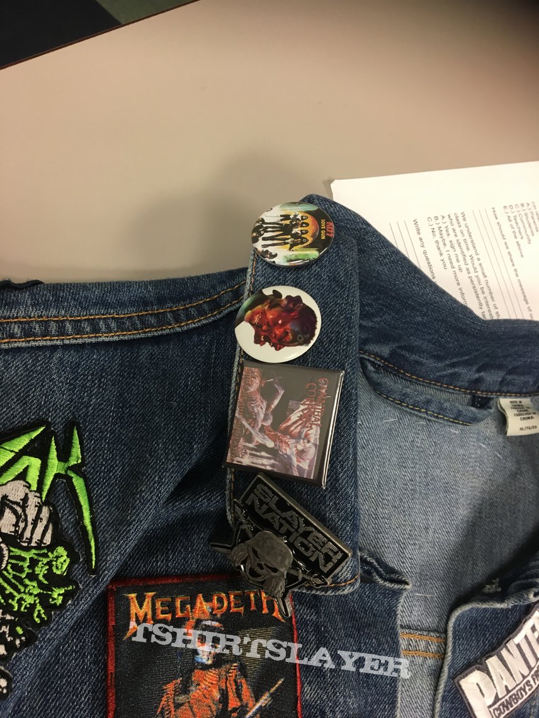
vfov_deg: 61.7
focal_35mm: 29
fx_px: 602
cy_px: 359
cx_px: 270
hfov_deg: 48.2
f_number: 2.2
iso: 64
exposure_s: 1/30
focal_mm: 4.15
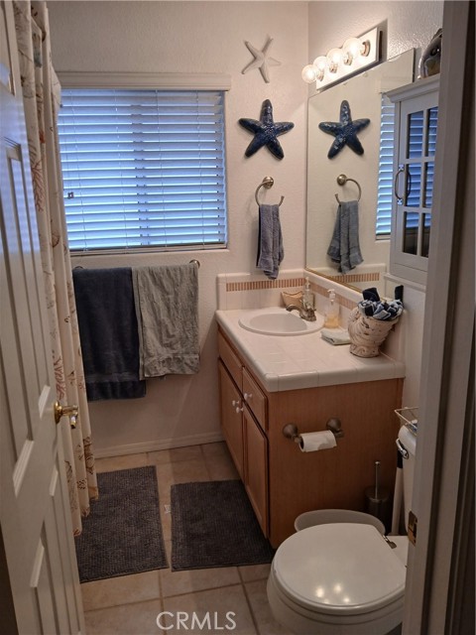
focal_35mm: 26
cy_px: 318
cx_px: 238
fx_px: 477
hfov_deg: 53.1
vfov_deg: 67.3
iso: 80
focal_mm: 3.98
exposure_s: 1/60
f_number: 1.8
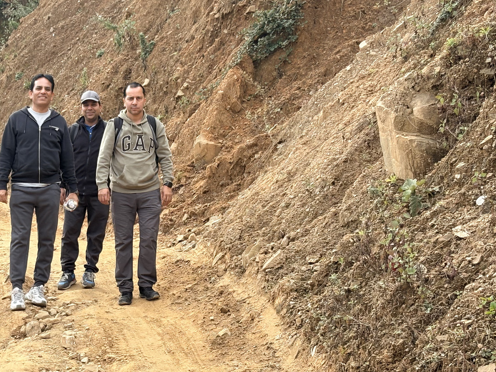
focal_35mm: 89
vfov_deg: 16.6
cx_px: 73
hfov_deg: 21.6
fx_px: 1275
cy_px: 218
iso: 40
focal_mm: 5.96
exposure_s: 1/896
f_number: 1.6
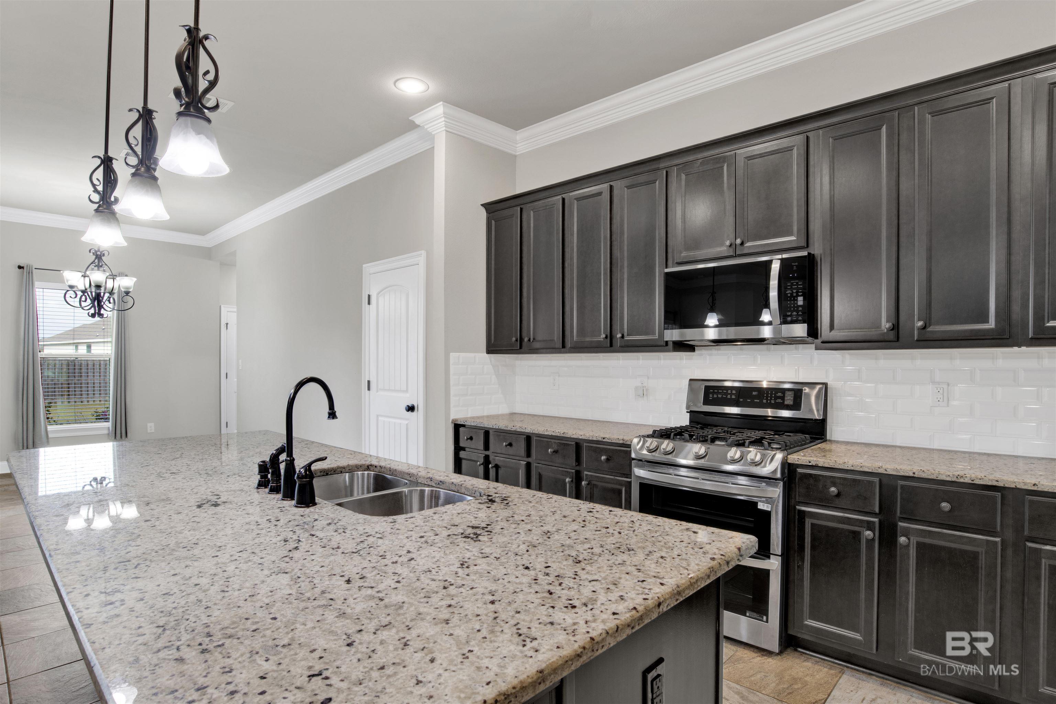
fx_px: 528
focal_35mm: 18
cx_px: 528
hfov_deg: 90.0
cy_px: 352
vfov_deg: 67.4
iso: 200
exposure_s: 1/5
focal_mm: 18
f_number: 11
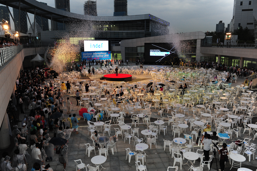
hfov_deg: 63.7
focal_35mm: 29
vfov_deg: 44.9
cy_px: 86
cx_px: 128
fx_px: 207
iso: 1600
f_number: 4
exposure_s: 1/200
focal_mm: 29
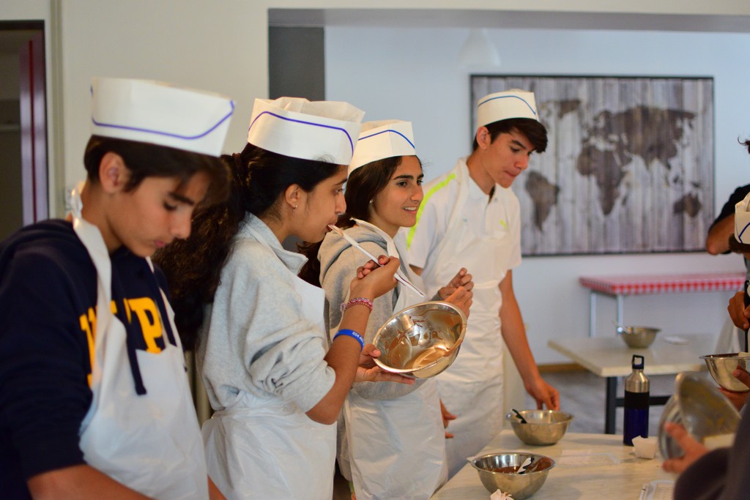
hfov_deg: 37.8
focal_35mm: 52
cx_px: 375
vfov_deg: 25.8
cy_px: 250
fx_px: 1094
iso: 1100
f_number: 1.8
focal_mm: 35
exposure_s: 1/320
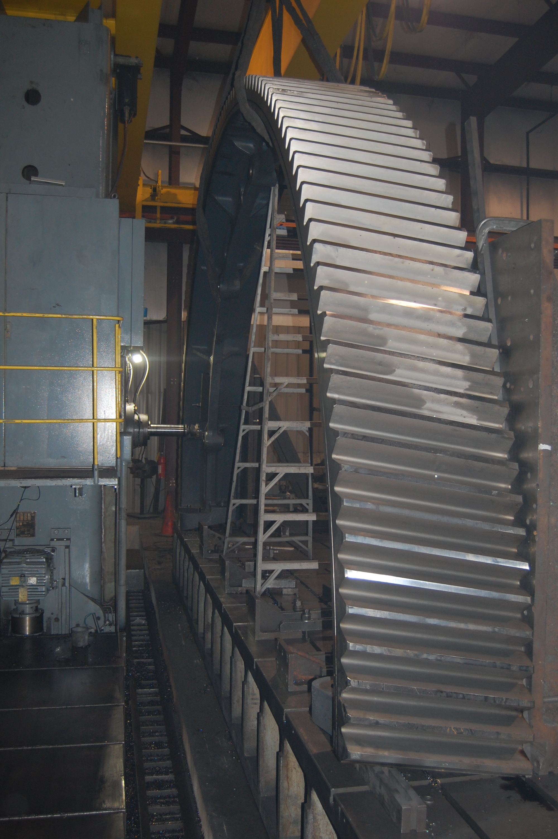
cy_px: 420
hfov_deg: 38.3
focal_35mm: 34
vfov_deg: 55.1
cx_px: 279
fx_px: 804
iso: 400
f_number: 3.8
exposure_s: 1/60
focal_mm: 23
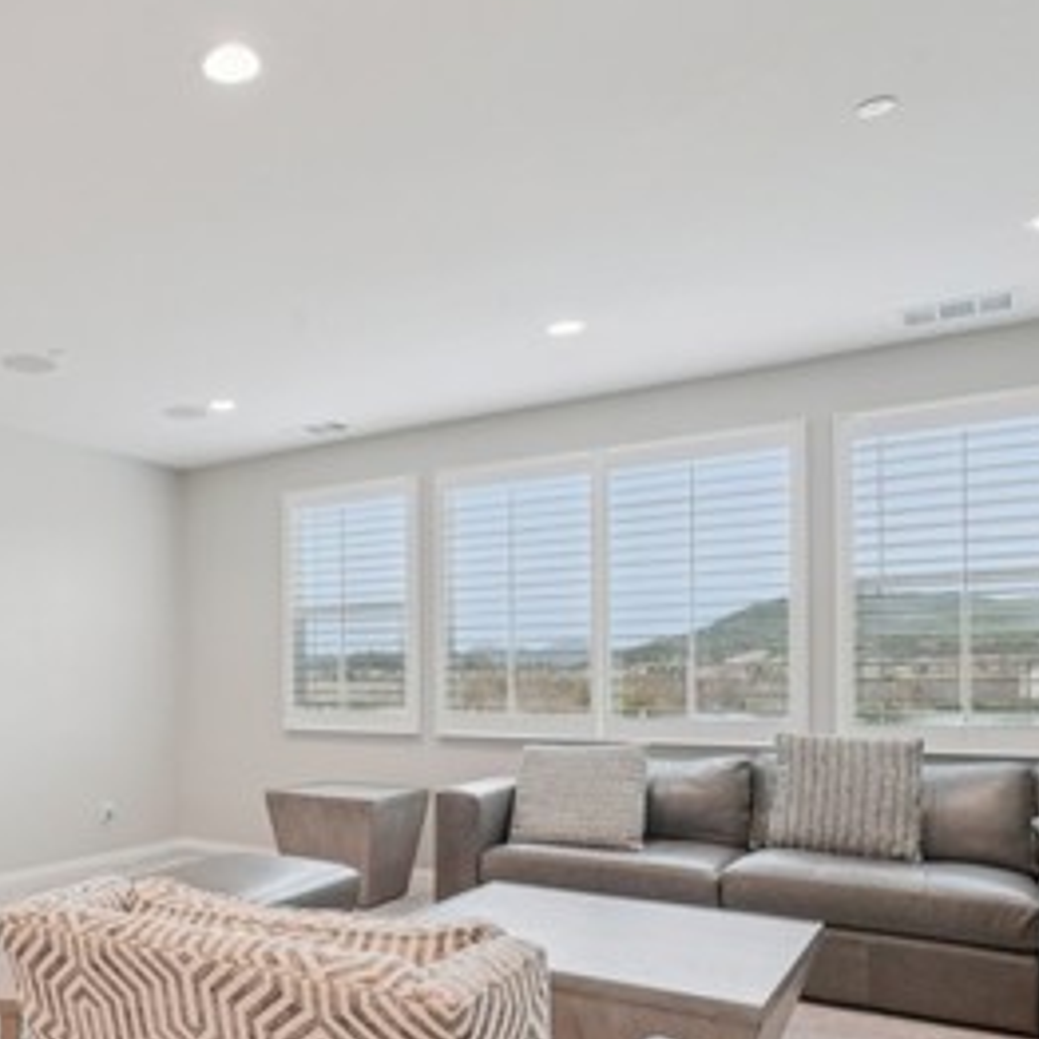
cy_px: 654
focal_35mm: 29
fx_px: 985
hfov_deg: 51.3
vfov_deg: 54.9
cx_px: 174
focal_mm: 14
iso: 400
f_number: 11
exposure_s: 1/20
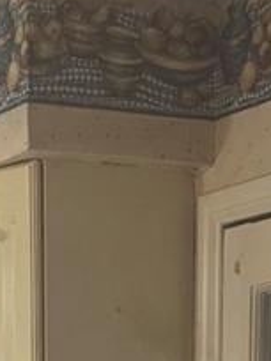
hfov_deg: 8.2
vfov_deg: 9.9
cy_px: 777
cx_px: 64
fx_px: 1889
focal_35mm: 181
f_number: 1.78
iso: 125
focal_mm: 6.76
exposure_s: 1/60
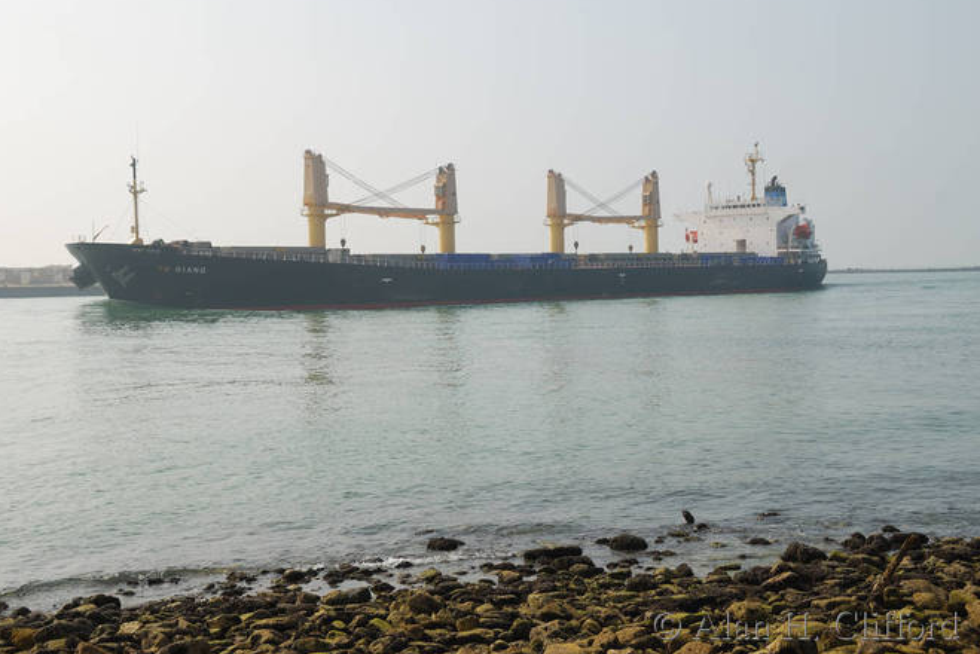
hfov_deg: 38.9
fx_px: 1389
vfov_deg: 26.5
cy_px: 314
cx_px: 480
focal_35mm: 51
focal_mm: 32
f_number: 9
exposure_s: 1/320
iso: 100
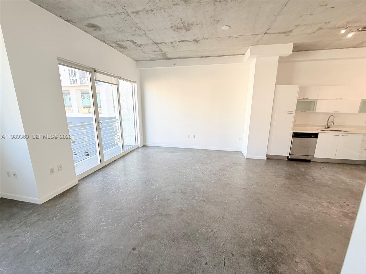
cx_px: 183
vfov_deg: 85.7
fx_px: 148
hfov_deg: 102.1
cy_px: 137
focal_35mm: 14
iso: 80
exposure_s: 1/120
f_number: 2.2
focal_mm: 2.22
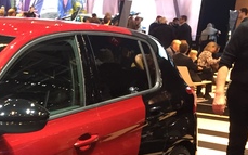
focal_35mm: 86
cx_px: -80
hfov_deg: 21.6
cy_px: 168
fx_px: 581
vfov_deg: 14.8
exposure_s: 1/33
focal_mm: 4.15
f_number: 2.2
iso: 125
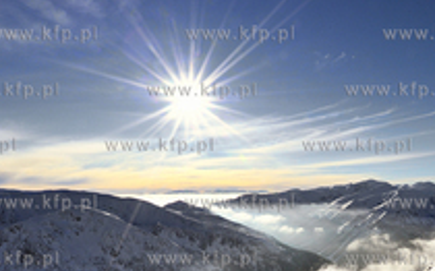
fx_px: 367
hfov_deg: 58.8
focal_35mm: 31
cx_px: 313
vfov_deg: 38.5
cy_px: 230
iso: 200
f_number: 22
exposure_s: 1/250
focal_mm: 16
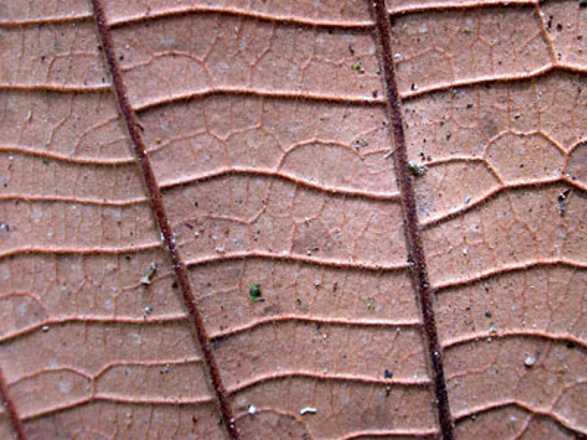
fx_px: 1323
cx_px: 294
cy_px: 220
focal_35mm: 78
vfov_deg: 18.9
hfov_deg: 25.0
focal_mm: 16.2
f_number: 3.5
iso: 100
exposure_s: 1/61.4
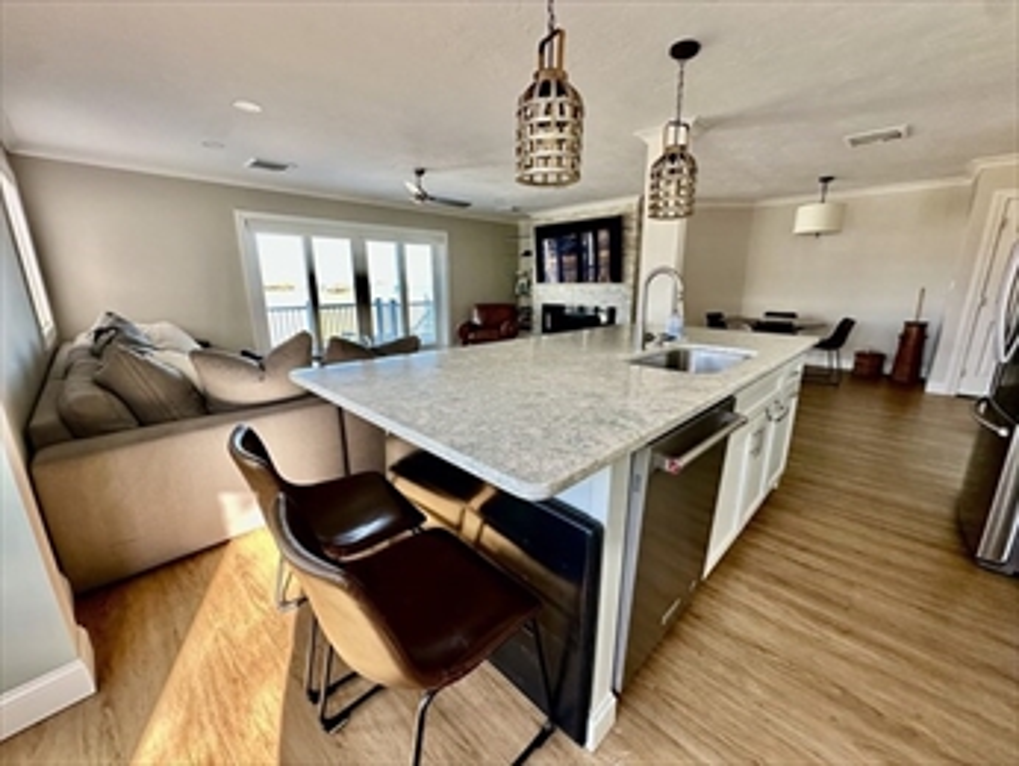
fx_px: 412
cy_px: 383
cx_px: 510
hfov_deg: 102.0
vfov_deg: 85.7
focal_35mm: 14
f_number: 2.2
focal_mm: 2.22
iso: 100
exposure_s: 1/99
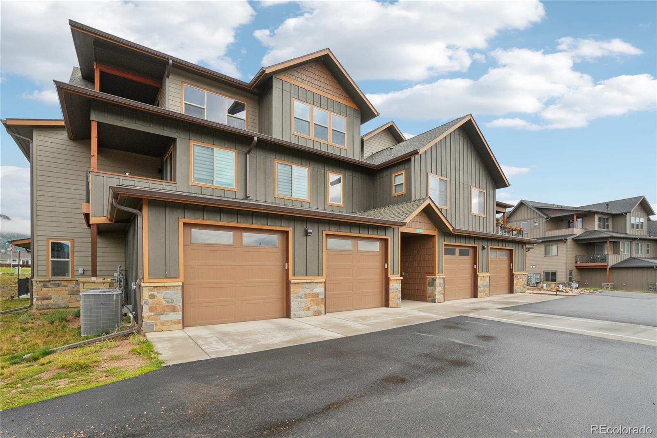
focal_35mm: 15
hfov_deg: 100.4
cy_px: 219
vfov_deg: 77.3
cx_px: 328
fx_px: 274
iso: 400
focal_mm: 10
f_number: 8
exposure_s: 1/250
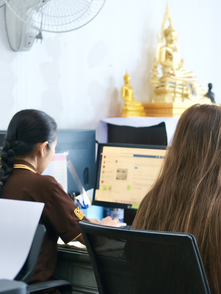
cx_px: 187
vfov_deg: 20.6
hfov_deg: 15.4
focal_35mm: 95
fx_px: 809
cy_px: 162
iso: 320
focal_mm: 35
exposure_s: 1/105
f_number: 2
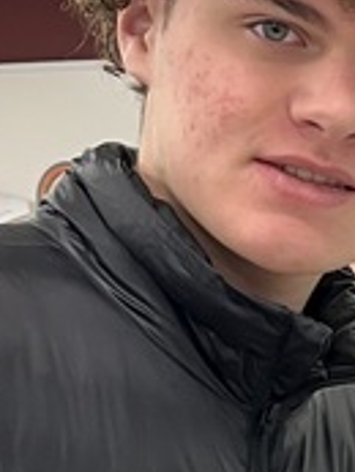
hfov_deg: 9.5
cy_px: 750
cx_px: 440
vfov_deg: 12.1
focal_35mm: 154
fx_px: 2103
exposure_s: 1/60
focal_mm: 5.1
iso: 100
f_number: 1.6
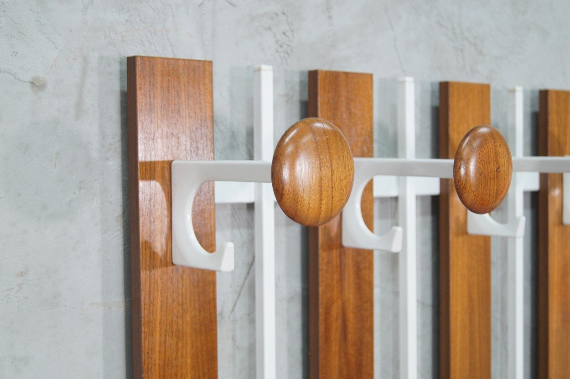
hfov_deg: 37.9
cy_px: 190
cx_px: 285
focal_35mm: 52
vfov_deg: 25.7
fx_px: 831
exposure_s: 1/15
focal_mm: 35
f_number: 5
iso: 400
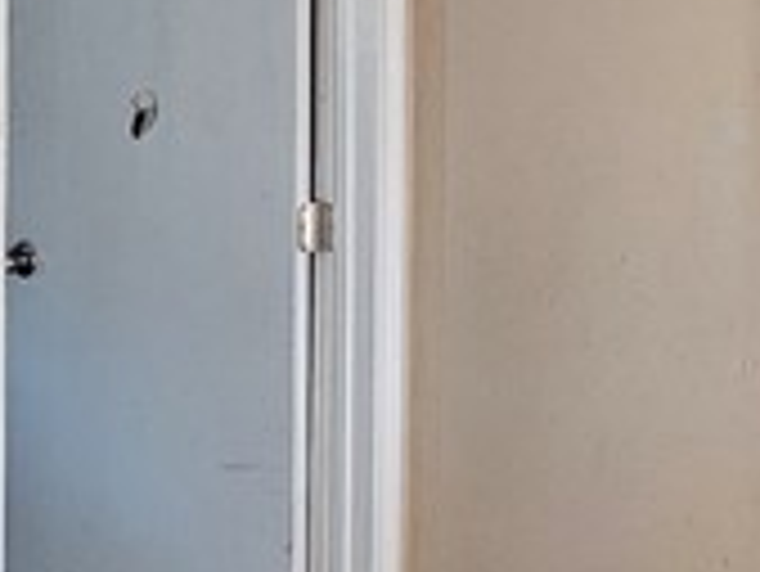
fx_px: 3054
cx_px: 764
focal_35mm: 139
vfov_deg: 10.6
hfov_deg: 14.0
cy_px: 72
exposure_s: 1/9.99
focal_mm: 6.3
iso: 125
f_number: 1.7
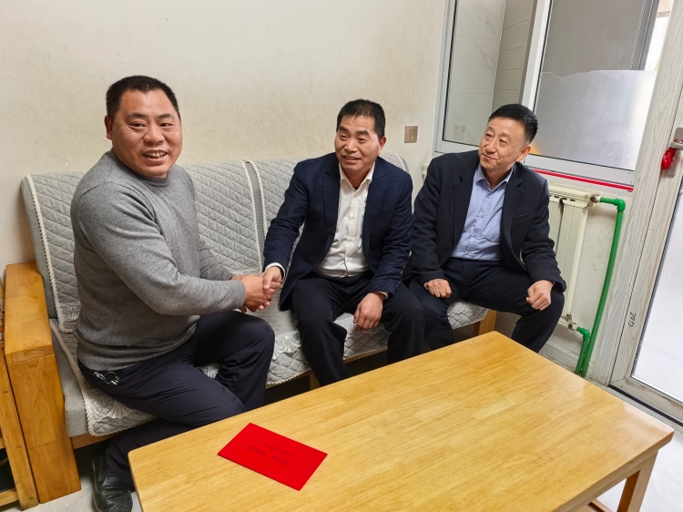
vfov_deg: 56.8
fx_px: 473
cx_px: 342
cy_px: 256
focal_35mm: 24
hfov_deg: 71.6
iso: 125
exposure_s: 1/100
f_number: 1.6
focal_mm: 8.5
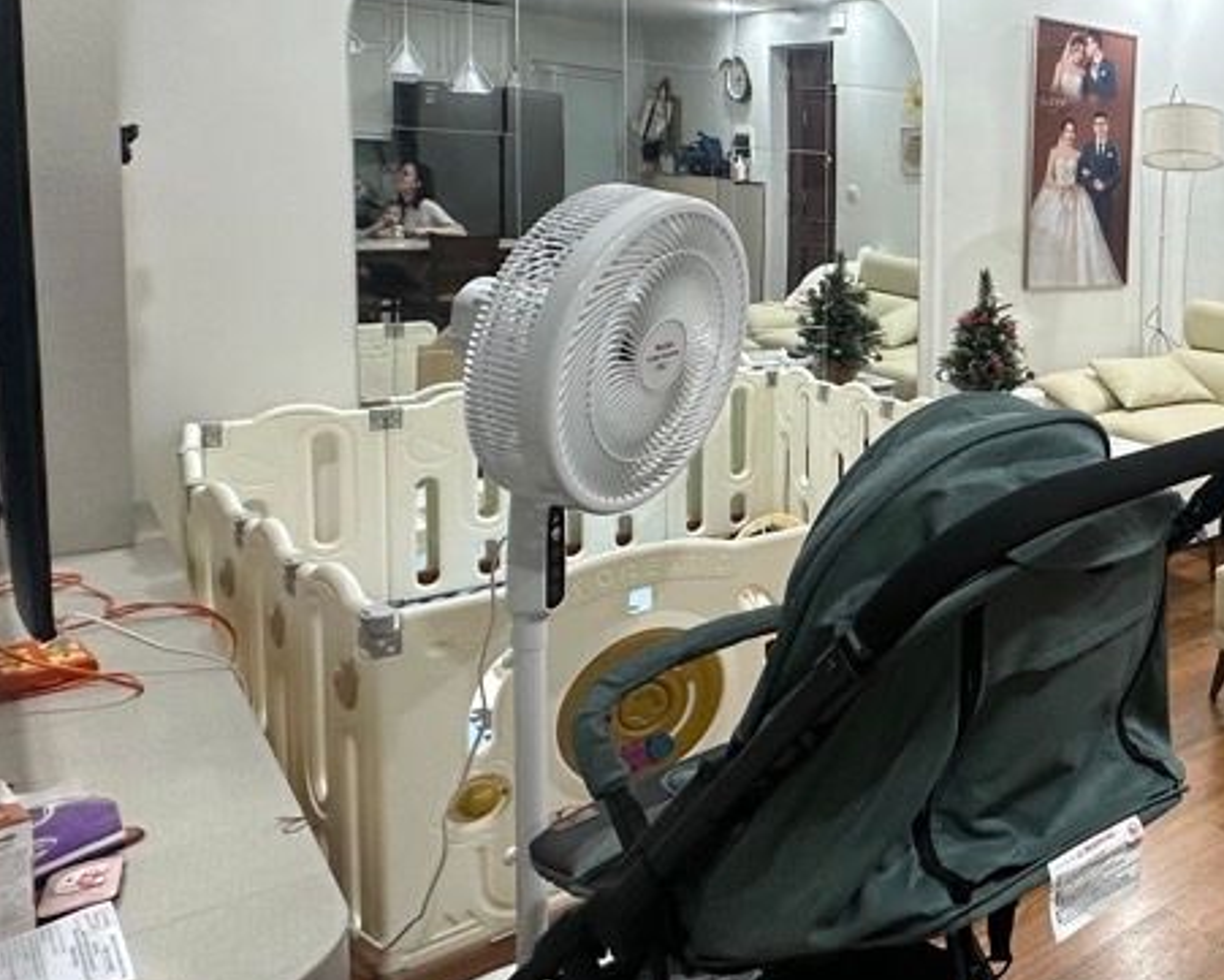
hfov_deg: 45.5
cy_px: 280
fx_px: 1123
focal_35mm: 31
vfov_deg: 45.9
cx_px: 1295
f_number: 2.2
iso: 200
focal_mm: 2.22
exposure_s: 1/100
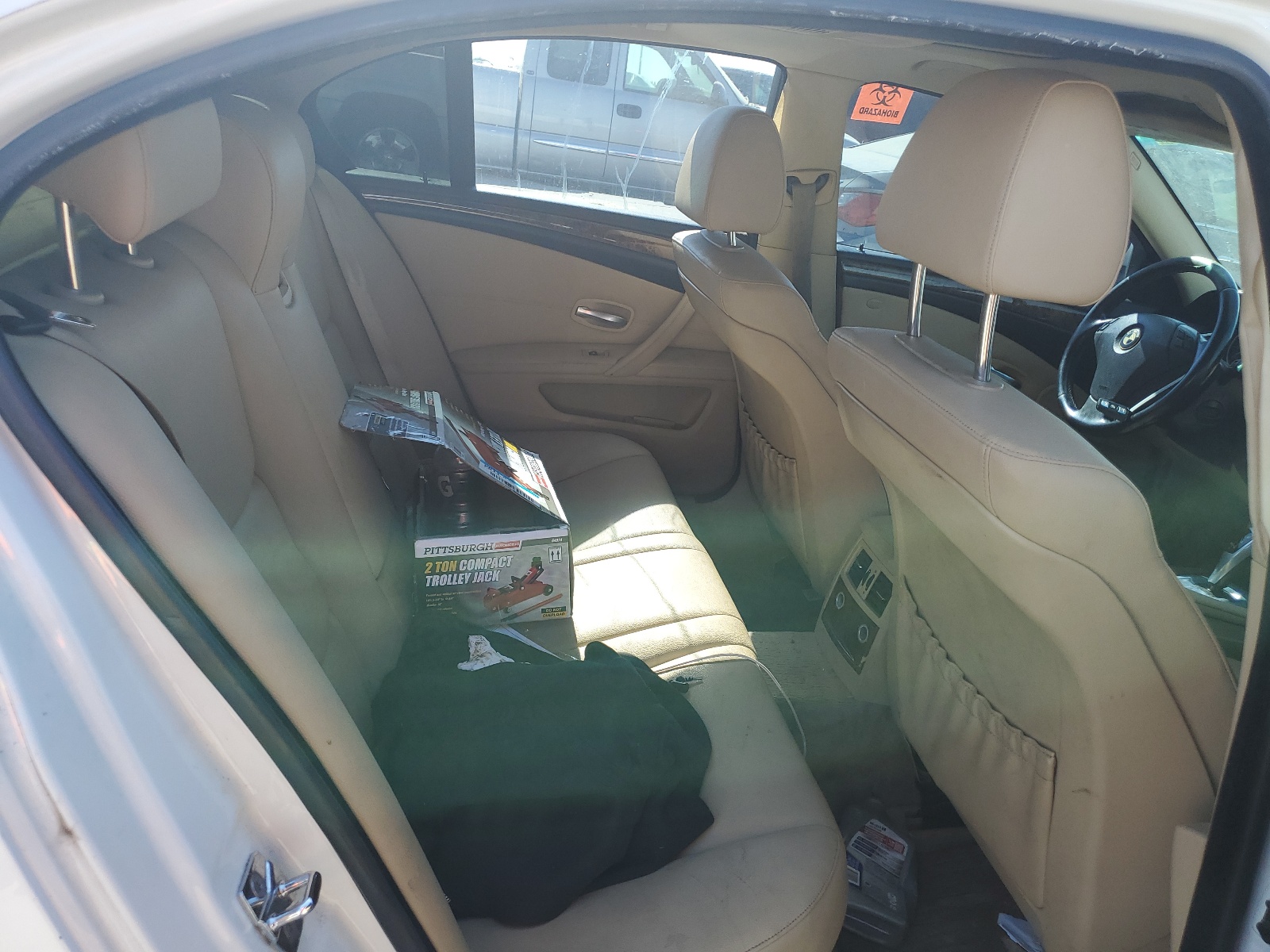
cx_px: 635
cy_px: 476
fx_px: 954
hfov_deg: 67.3
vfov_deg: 53.1
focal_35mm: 26
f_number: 1.5
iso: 50
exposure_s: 1/435
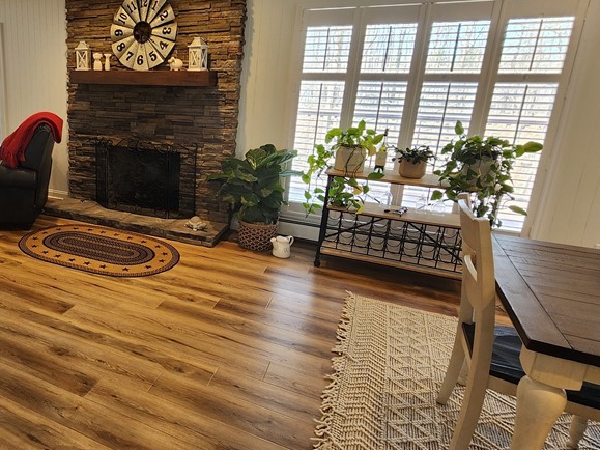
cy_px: 190
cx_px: 132
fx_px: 399
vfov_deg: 58.6
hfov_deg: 67.9
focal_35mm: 23
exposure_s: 1/60
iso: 160
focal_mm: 2.2
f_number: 2.2
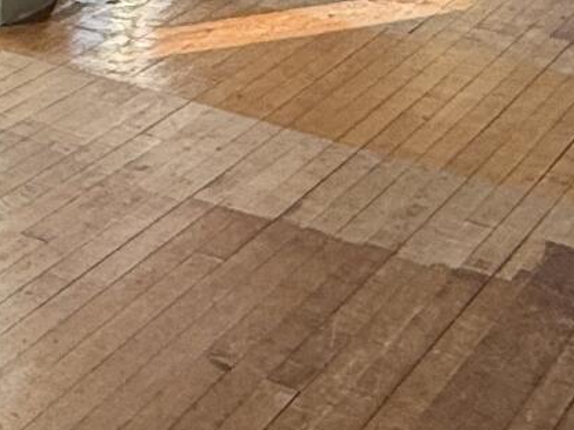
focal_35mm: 101
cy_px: -39
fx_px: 1675
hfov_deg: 18.1
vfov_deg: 14.3
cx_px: -189
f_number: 2.2
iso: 64
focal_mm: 2.22
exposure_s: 1/151
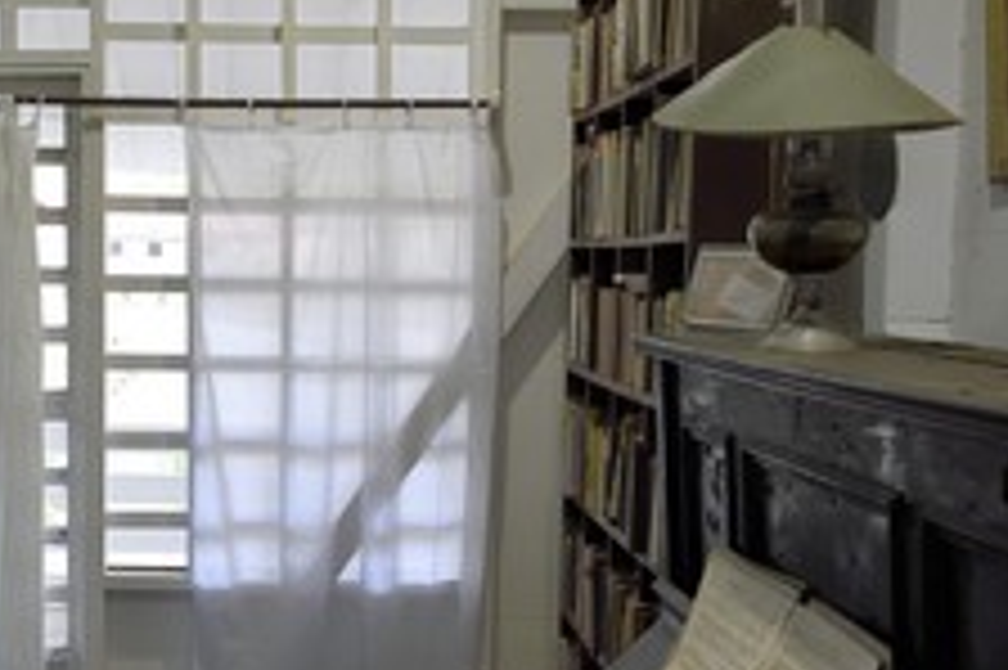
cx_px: 243
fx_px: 1679
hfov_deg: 32.7
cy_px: 391
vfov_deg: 22.6
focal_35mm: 60
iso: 3200
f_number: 8
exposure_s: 1/40
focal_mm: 32
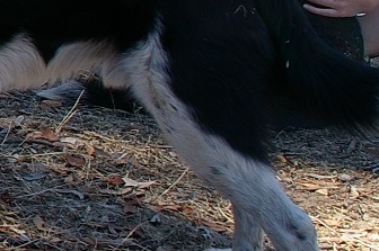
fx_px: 1272
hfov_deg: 13.8
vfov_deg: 11.1
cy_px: -57
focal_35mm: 121
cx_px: -433
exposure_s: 1/125
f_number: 5.6
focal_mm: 18
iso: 200
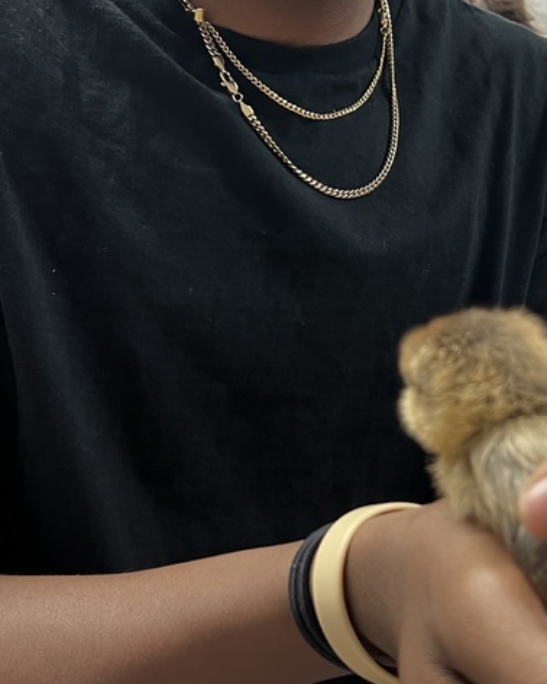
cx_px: 389
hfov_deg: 27.4
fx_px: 1112
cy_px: 287
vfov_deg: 34.1
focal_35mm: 55
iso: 250
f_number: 1.5
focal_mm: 5.7
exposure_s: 1/60
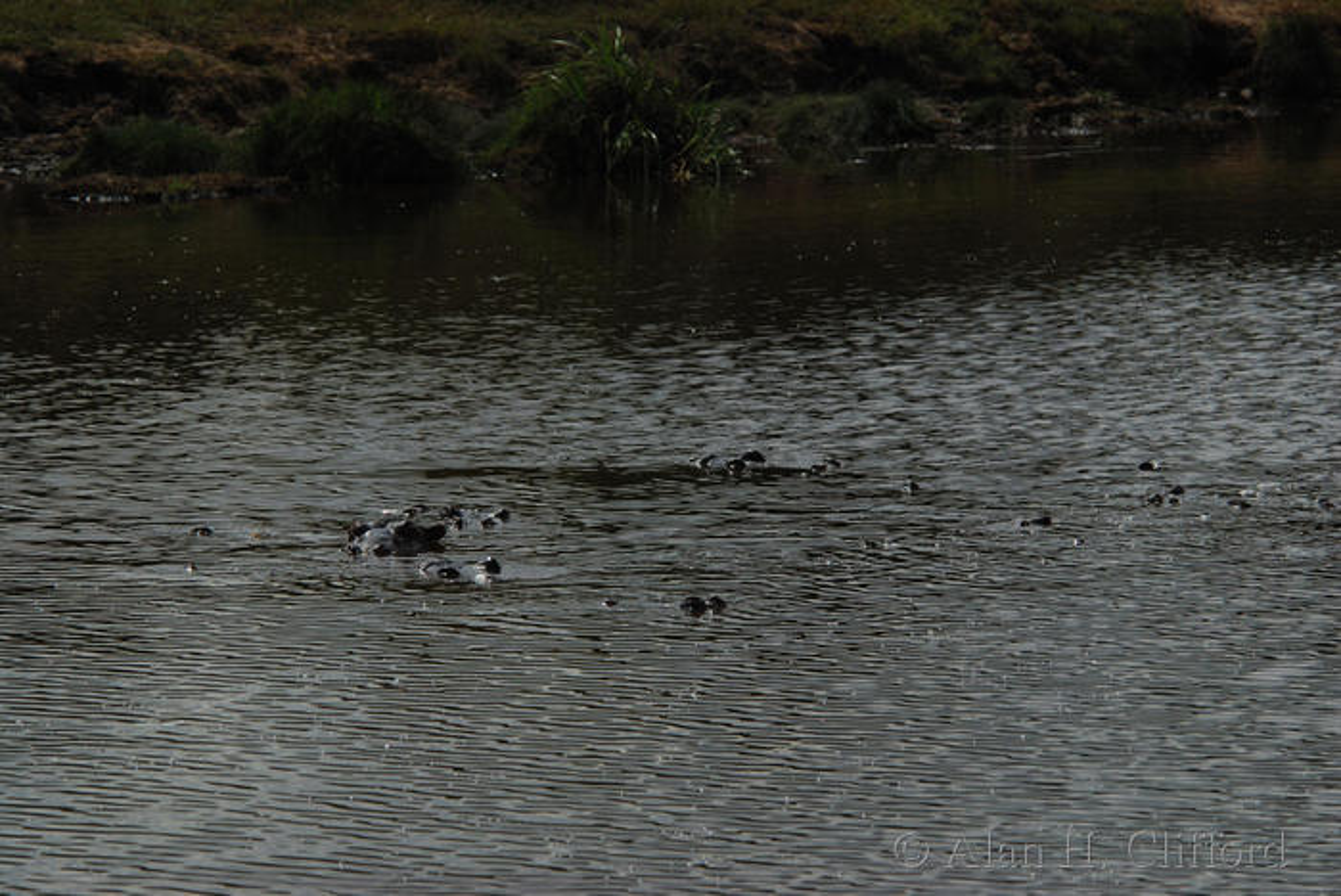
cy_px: 448
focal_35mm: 278
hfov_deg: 7.4
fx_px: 10345
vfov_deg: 5.0
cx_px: 670
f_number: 5.3
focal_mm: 185
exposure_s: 1/1000
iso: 100
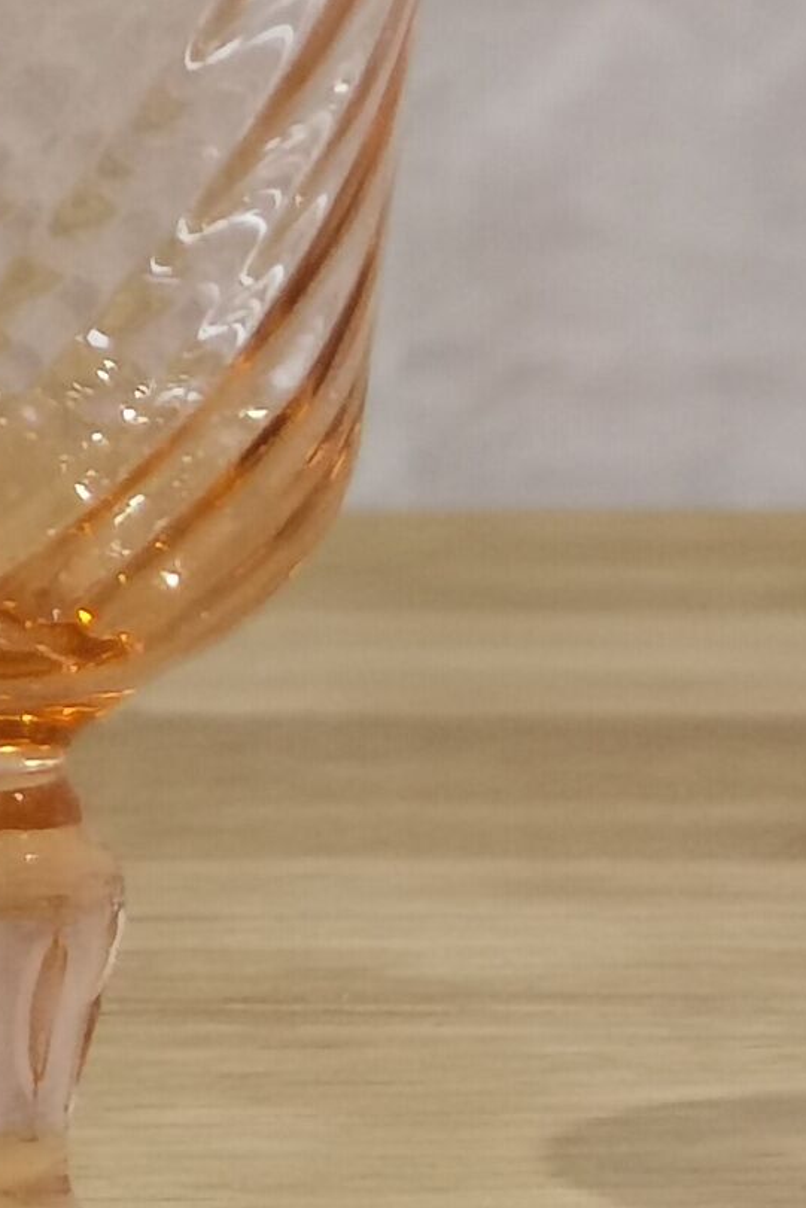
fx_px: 7049
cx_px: -212
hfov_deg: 6.5
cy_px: 471
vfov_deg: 9.8
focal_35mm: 210
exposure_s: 1/50
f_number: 1.9
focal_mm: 6.71
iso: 100
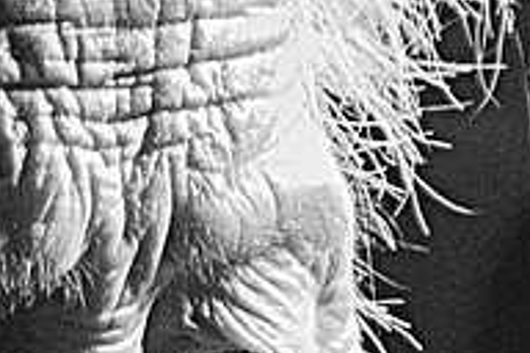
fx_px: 11747
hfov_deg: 2.6
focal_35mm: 798
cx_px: 102
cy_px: 199
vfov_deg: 1.7
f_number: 5.3
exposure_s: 1/60
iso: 1600
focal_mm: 80
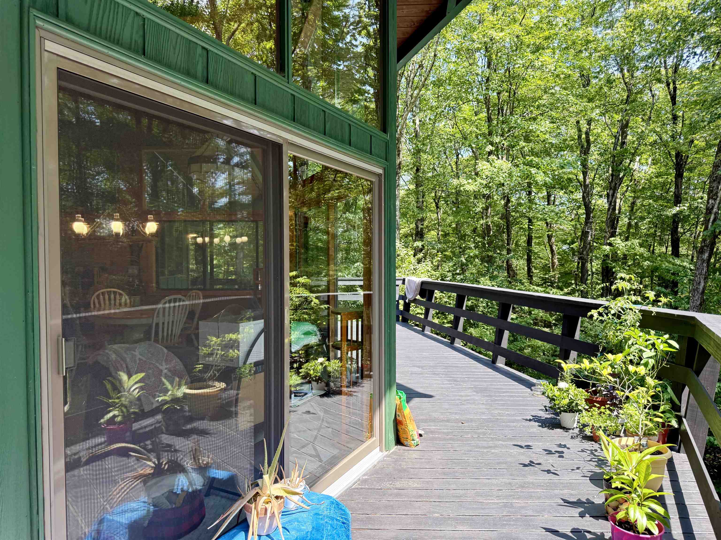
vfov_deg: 56.8
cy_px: 270
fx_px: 500
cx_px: 360
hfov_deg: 71.6
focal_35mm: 24
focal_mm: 6.76
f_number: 1.78
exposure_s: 1/575
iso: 100
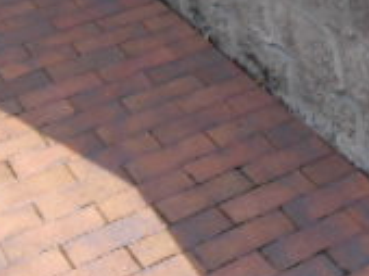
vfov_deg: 14.1
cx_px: 595
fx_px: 1043
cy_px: -130
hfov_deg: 17.5
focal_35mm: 98
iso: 80
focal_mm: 4.6
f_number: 3.2
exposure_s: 1/250
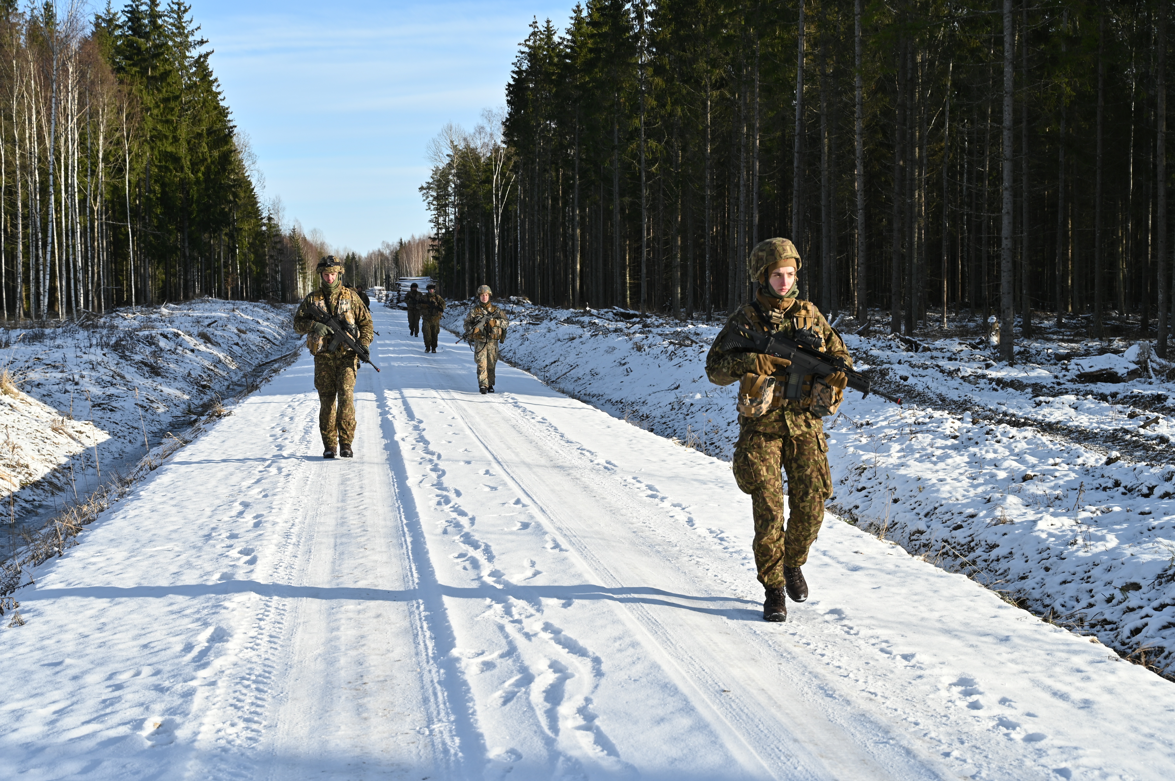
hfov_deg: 39.6
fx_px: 1631
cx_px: 588
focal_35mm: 50
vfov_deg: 27.0
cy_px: 390
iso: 100
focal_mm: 50
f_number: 7.1
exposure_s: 1/320
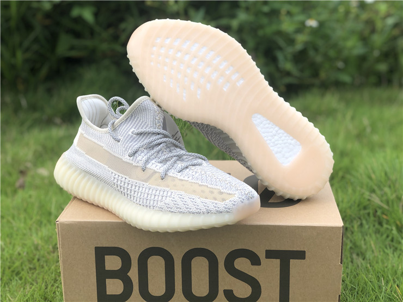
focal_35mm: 52
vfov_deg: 28.0
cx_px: 202
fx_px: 605
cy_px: 151
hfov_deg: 36.8
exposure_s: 1/304
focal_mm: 6
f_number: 2.4
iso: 16
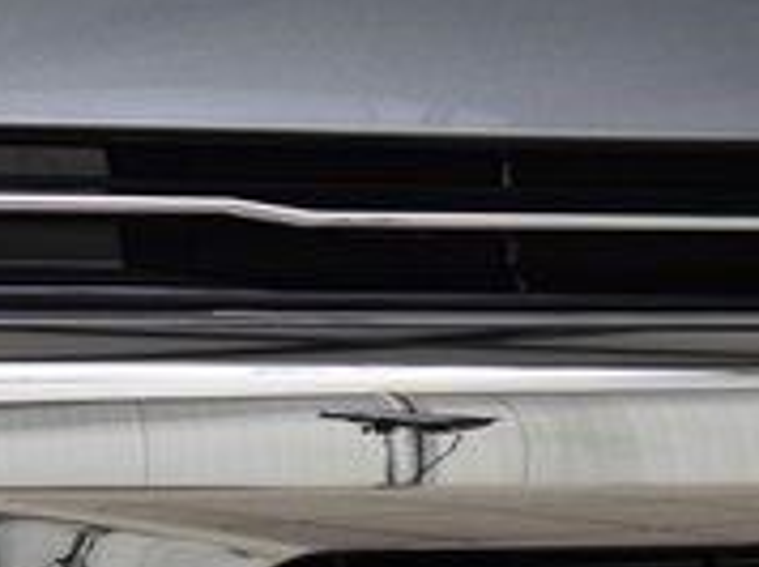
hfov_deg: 6.3
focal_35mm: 312
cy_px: 590
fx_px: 6832
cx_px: 998
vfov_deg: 4.7
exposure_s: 1/125
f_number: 5
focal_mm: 60
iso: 1600
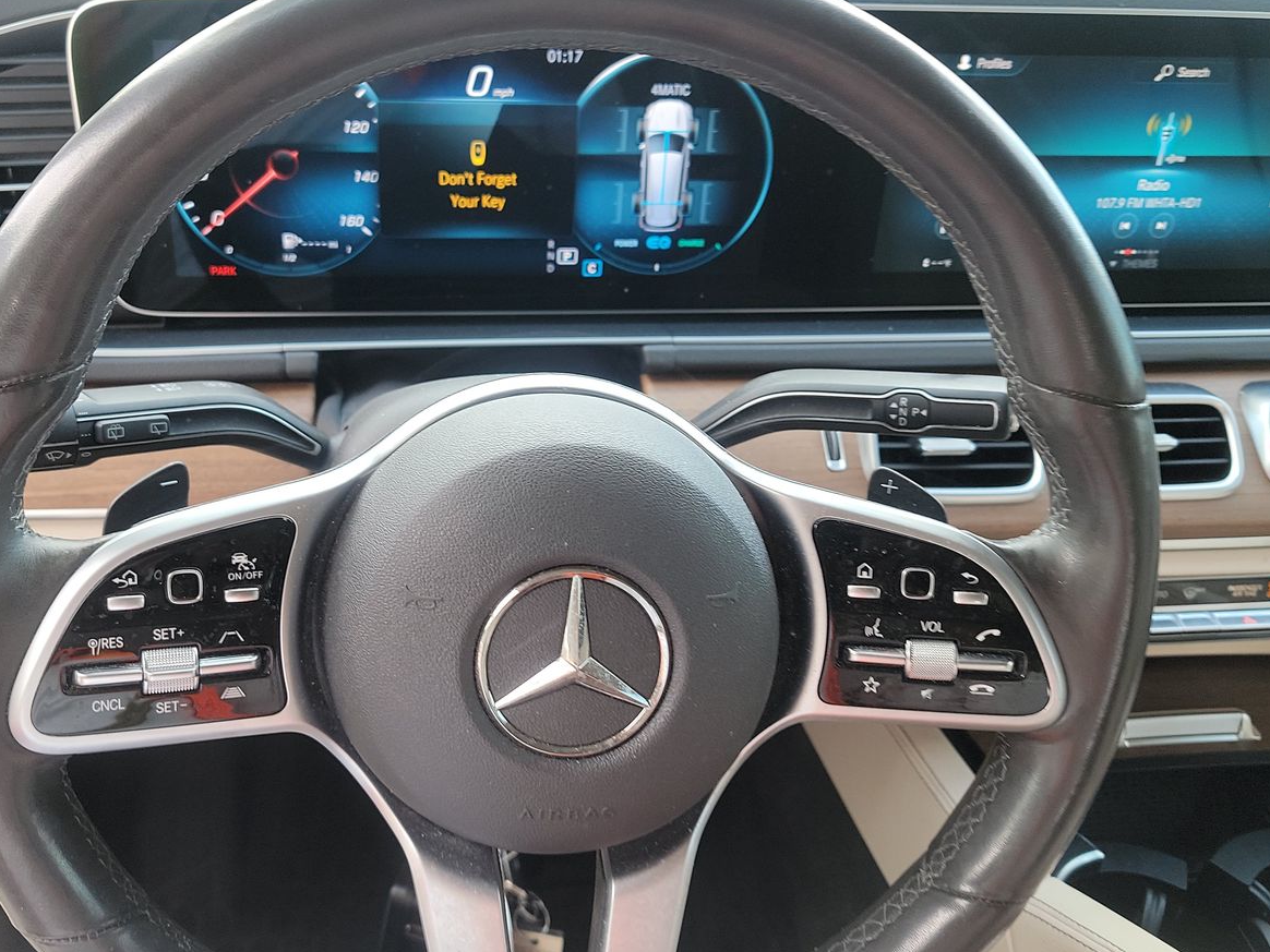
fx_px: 1211
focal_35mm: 33
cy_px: 493
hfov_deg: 55.2
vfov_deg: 42.9
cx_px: 552
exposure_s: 1/59
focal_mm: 6.7
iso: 92
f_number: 1.8
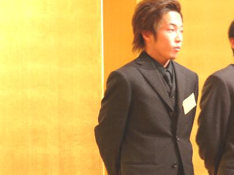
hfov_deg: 8.0
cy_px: 128
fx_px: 1676
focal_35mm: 248
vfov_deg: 6.0
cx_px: 148
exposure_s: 1/15
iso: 100
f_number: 2.8
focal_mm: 26.3
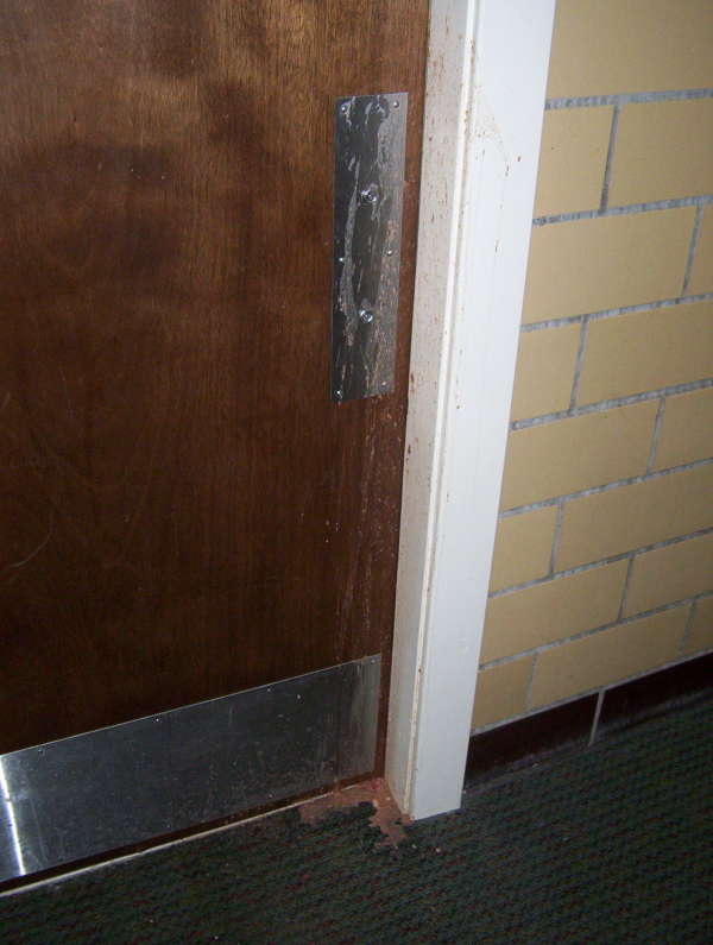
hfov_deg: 37.0
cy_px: 472
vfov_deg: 47.8
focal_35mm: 39
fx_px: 1067
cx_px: 356
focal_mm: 5.26
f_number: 3.84
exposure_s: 1/60
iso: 140
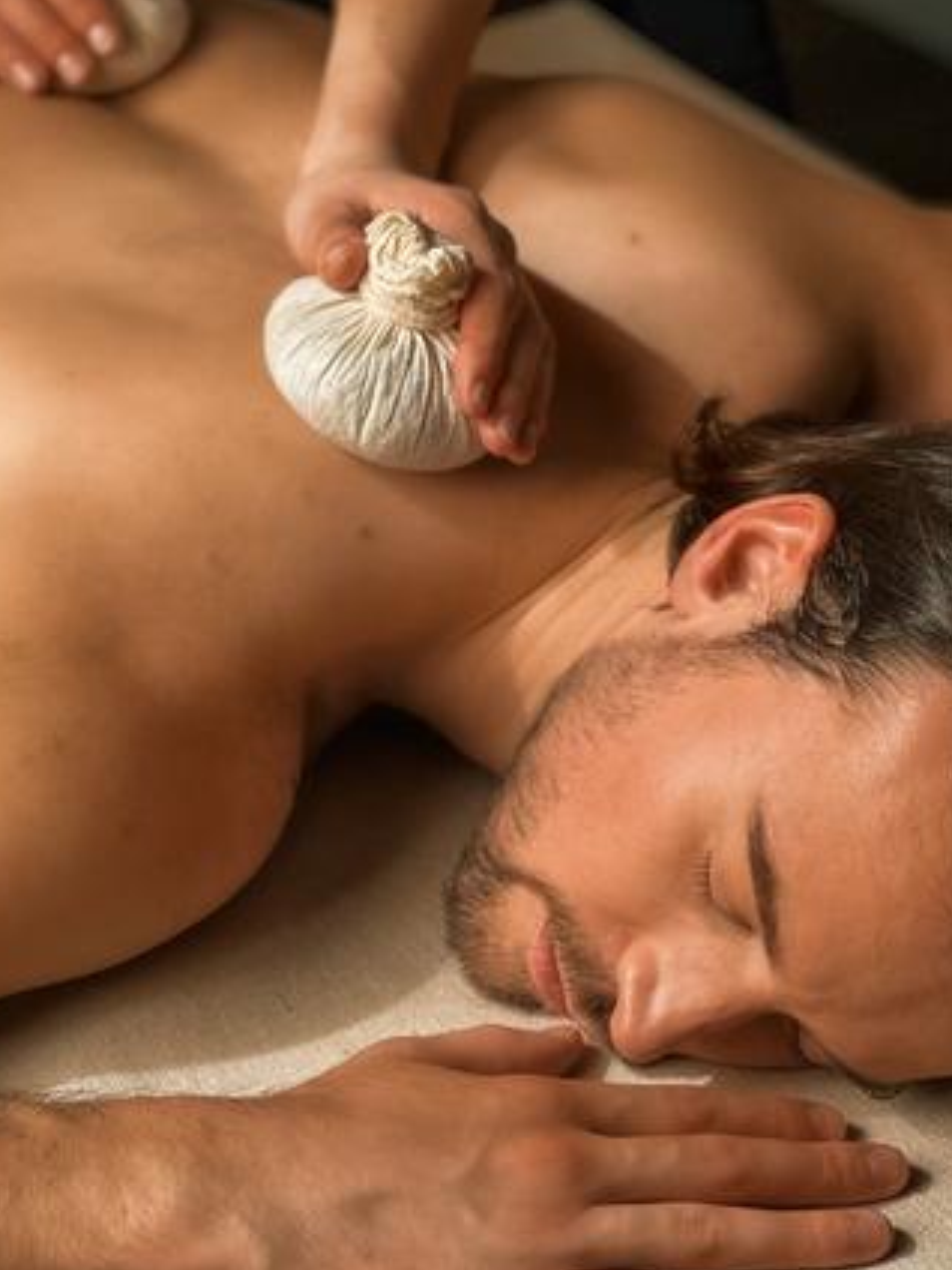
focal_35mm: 109
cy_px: 551
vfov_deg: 18.0
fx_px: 3997
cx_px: 443
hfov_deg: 13.6
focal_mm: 9
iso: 64
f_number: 2.8
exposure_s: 1/120
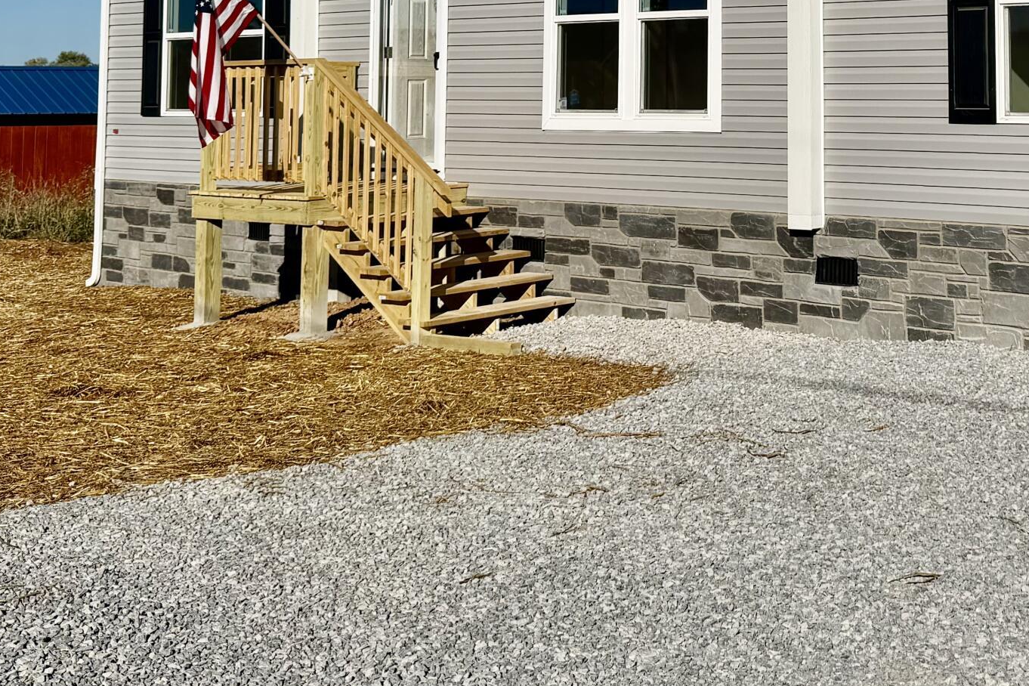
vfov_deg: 23.3
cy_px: -50
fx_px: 1572
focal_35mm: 55
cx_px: 856
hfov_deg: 34.9
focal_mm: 6.76
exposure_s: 1/9091
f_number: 1.78
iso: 80
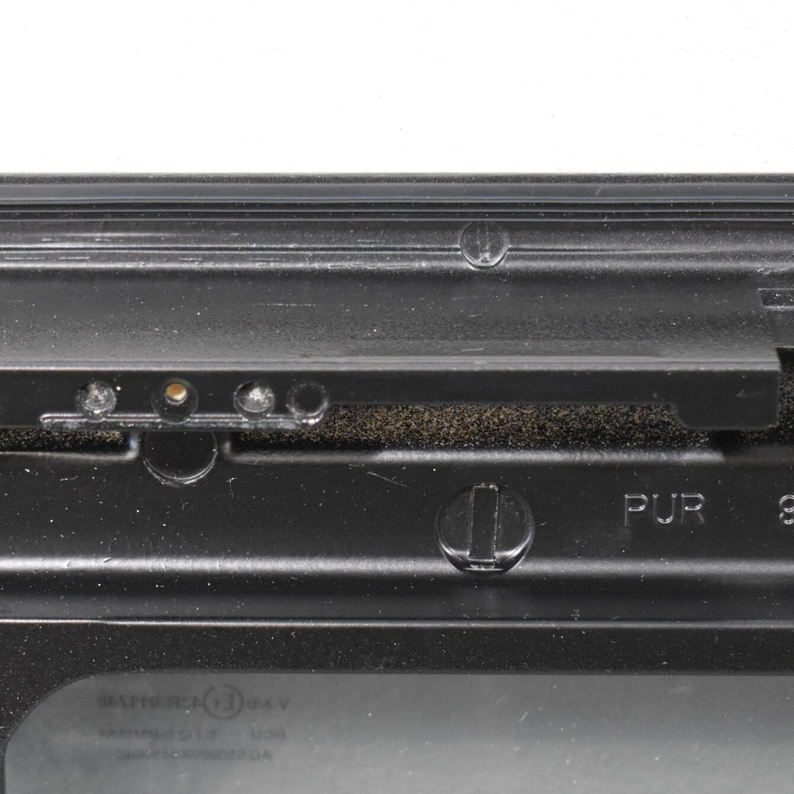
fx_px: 2906
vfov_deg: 15.5
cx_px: 280
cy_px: 481
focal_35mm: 112
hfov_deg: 15.5
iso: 3600
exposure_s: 1/125
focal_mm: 46
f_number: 5.3
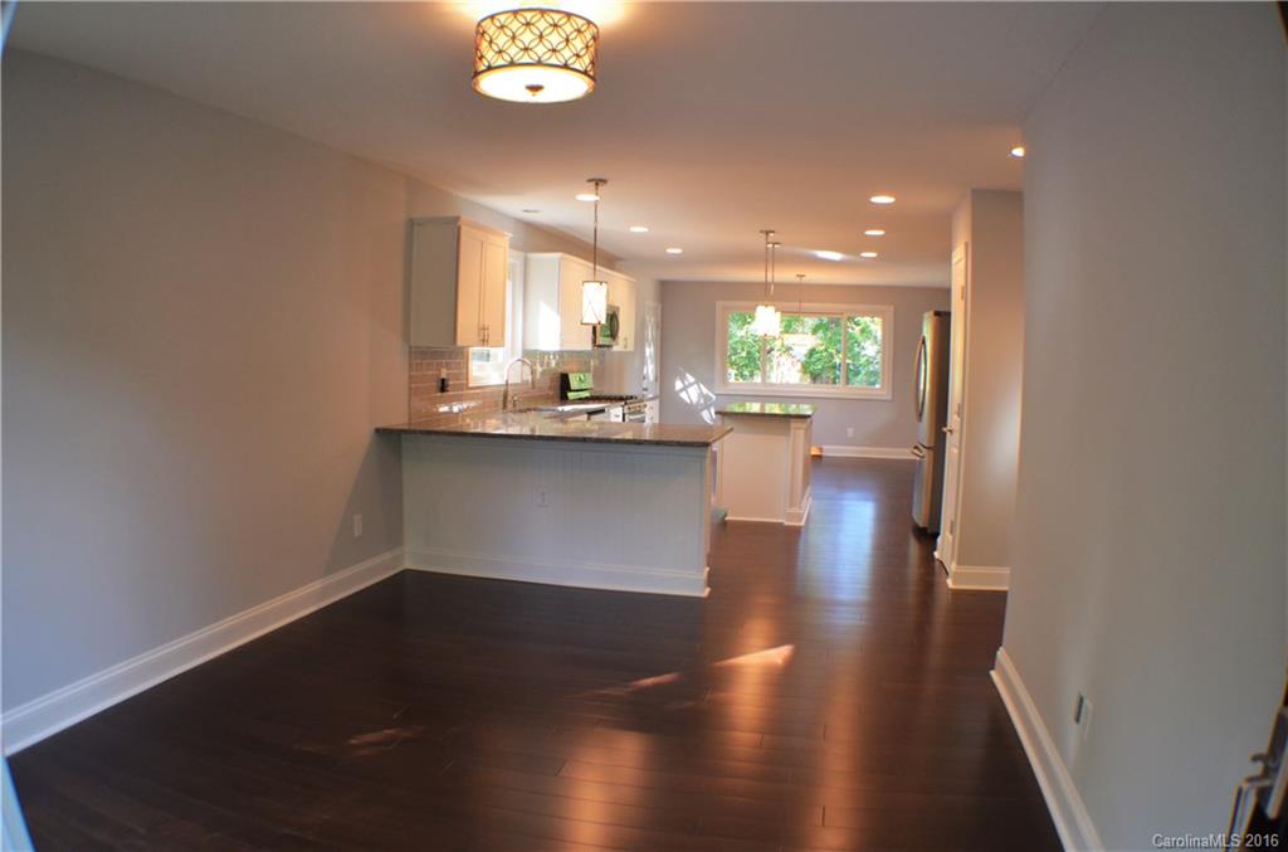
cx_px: 644
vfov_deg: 36.7
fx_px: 1285
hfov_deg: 53.3
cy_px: 426
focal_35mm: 36
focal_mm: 24
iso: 800
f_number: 4
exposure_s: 1/50
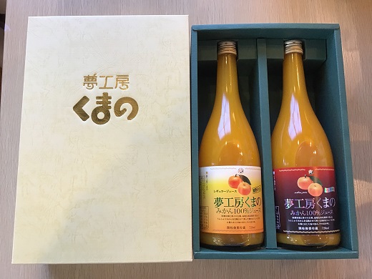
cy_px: 140
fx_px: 333
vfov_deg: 45.4
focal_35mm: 31
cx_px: 186
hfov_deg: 58.4
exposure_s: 1/30
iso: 50
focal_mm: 3.3
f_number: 2.4
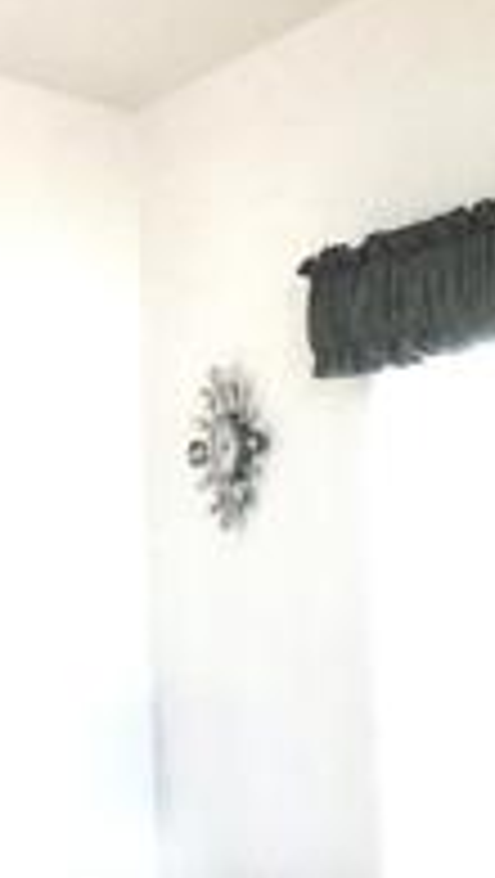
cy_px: 594
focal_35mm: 100
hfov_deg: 10.1
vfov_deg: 21.3
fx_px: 2328
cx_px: -796
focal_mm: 4
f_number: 1.8
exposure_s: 1/40
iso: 25
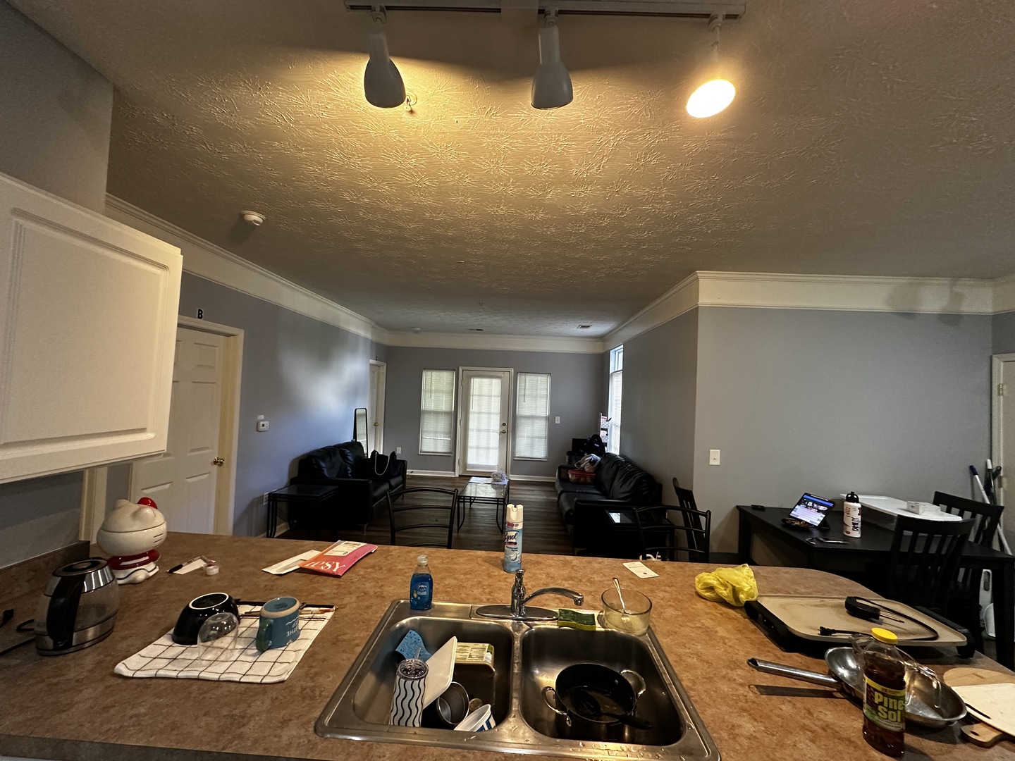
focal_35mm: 14
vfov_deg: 85.7
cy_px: 380
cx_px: 508
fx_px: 411
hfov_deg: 102.1
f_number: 2.2
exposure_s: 1/60
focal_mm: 2.22
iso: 500
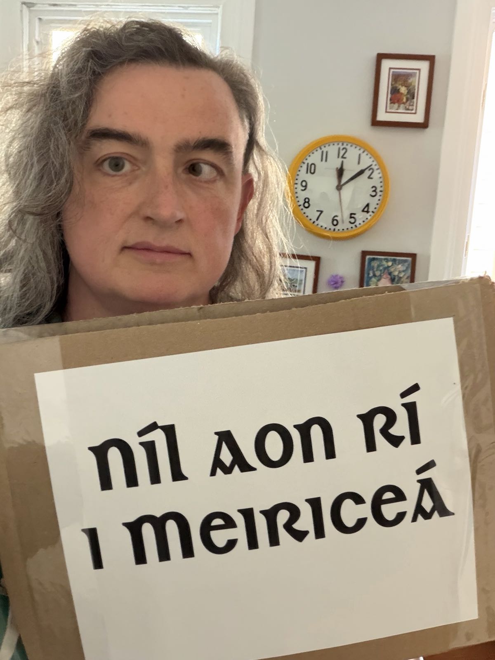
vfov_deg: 60.0
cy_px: 330
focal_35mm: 30
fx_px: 572
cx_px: 248
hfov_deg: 46.8
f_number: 1.9
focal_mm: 2.71
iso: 640
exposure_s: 1/27
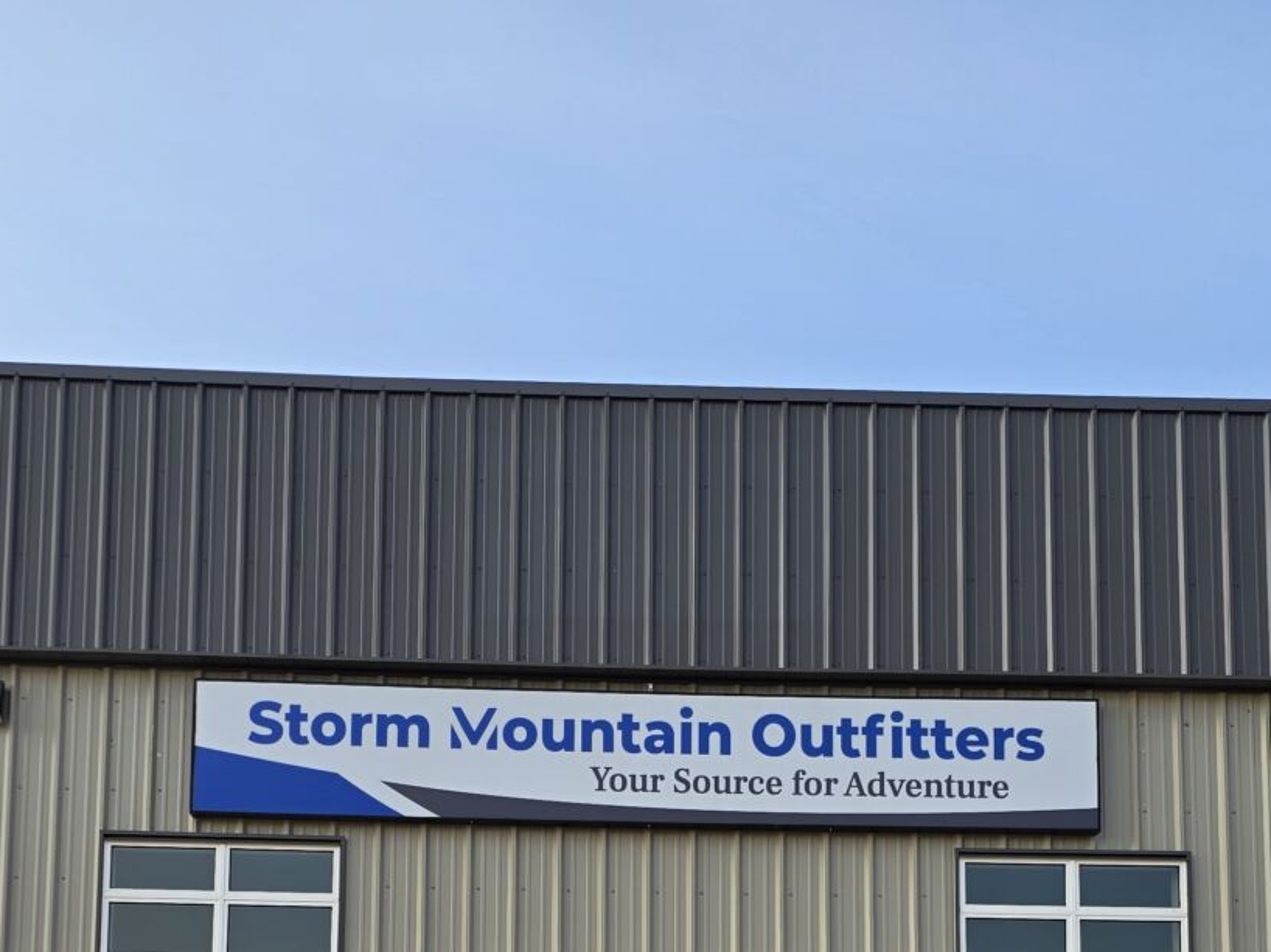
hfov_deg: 35.5
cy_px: 1061
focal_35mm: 54
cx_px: 667
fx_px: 1982
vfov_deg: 25.0
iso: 12
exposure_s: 1/320
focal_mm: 6.3
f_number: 1.7
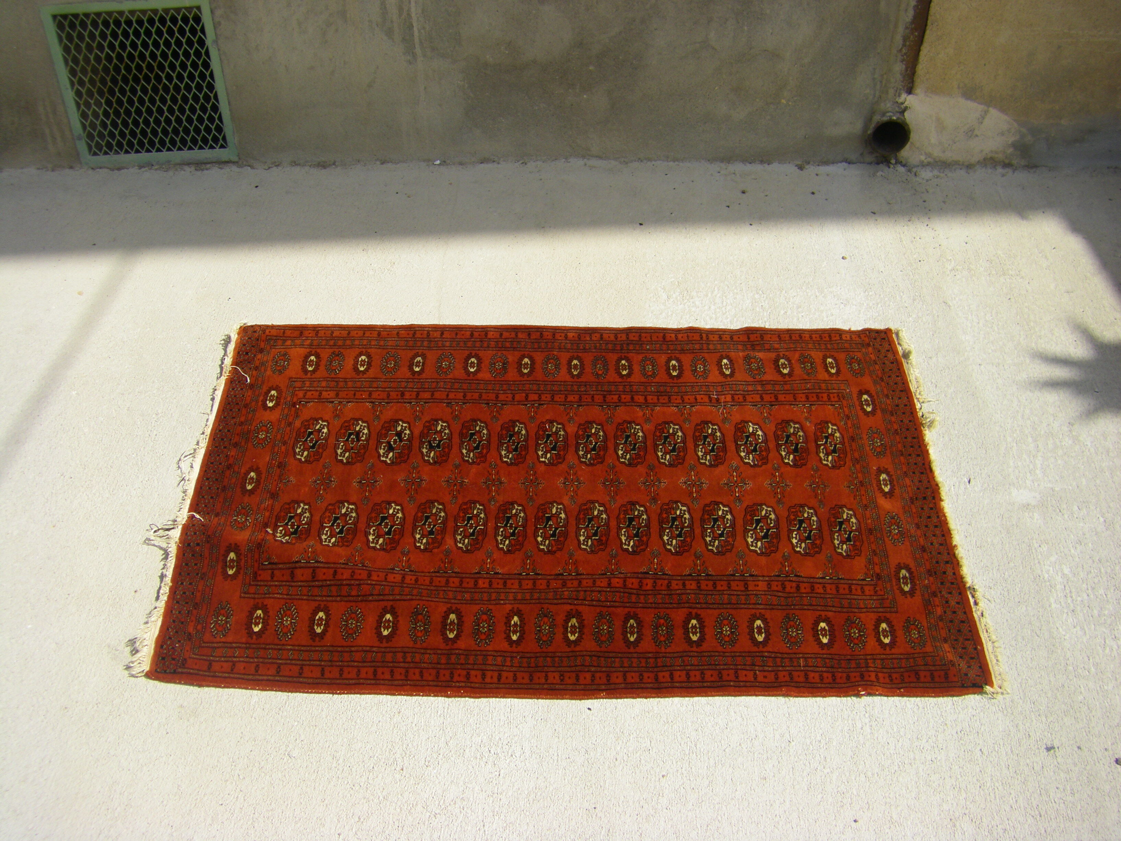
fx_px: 1231
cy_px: 420
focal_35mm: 38
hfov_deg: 49.0
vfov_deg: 37.7
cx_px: 560
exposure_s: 1/250
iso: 64
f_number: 7
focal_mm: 6.3
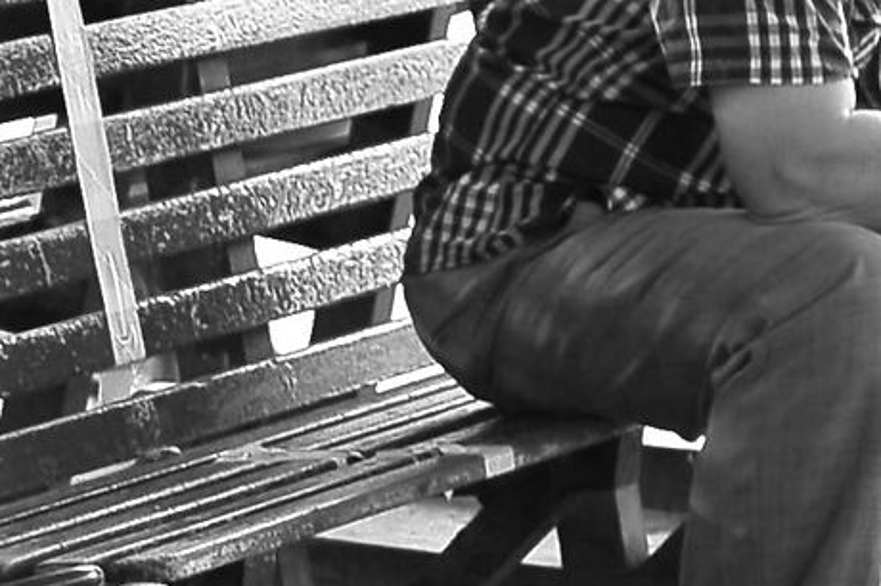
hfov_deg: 7.7
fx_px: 6382
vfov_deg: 5.2
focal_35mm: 261
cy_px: 640
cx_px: -588
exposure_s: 1/45
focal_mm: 50
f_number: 6.7
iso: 200
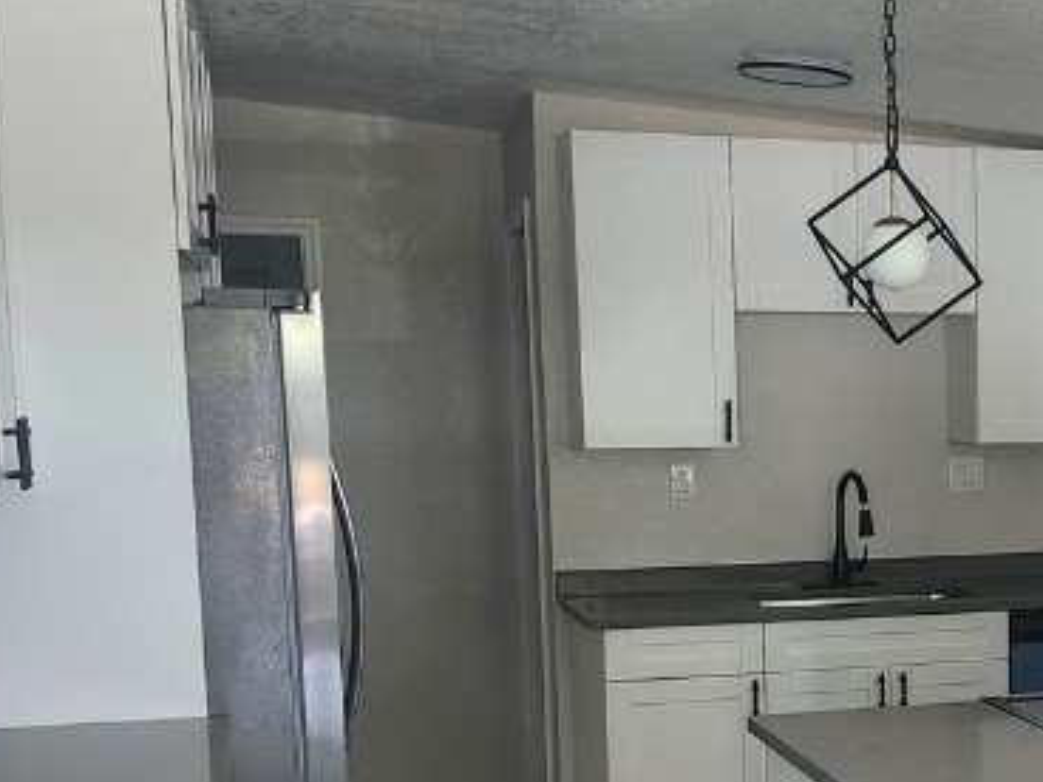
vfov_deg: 22.5
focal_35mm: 64
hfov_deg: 28.0
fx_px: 1928
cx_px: 1097
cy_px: 669
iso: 400
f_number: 1.8
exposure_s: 1/120
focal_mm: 5.54
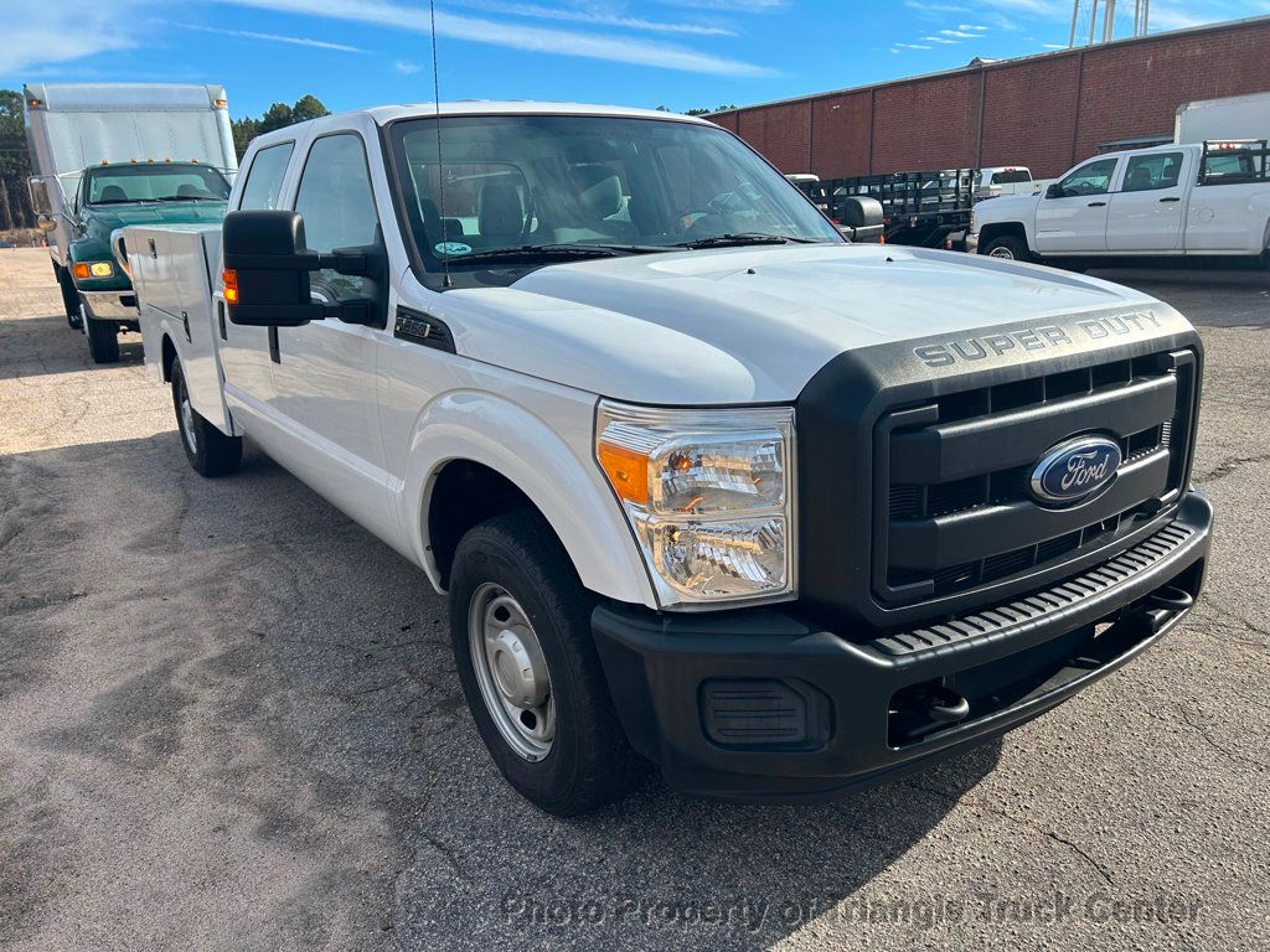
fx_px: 954
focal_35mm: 26
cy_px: 476
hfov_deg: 67.3
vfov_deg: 53.1
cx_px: 635
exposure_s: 1/2571
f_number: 1.5
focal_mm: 5.7
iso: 50
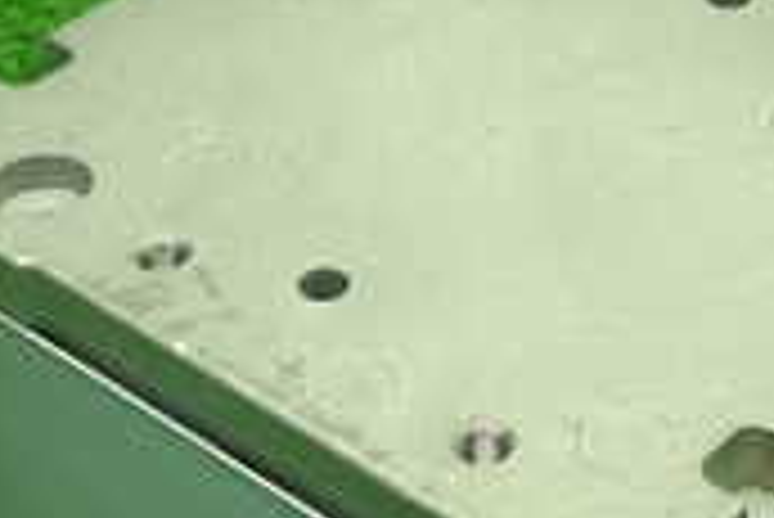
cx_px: 504
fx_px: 2345
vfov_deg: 12.5
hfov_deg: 18.7
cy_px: 419
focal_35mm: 109
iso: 200
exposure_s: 1/50
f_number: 2.3
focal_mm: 5.4
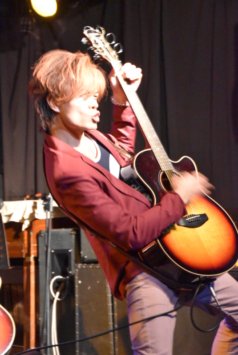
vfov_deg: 17.5
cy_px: 178
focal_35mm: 117
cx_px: 119
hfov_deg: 11.7
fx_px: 1158
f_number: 5.3
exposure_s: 1/25
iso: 12800
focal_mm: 78
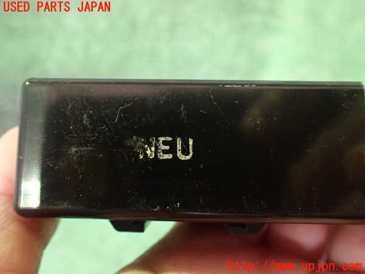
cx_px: 182
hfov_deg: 60.0
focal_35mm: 30
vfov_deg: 46.8
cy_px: 137
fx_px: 316
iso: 1250
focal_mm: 5.4
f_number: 2.3
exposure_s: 1/30
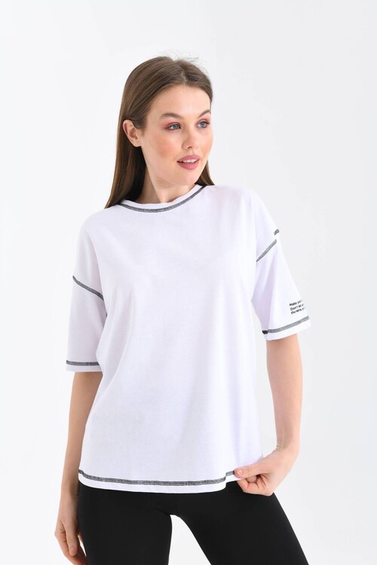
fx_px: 864
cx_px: 188
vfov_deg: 36.2
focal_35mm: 55
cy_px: 282
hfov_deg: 24.6
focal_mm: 55
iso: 160
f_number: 6.3
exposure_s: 1/125
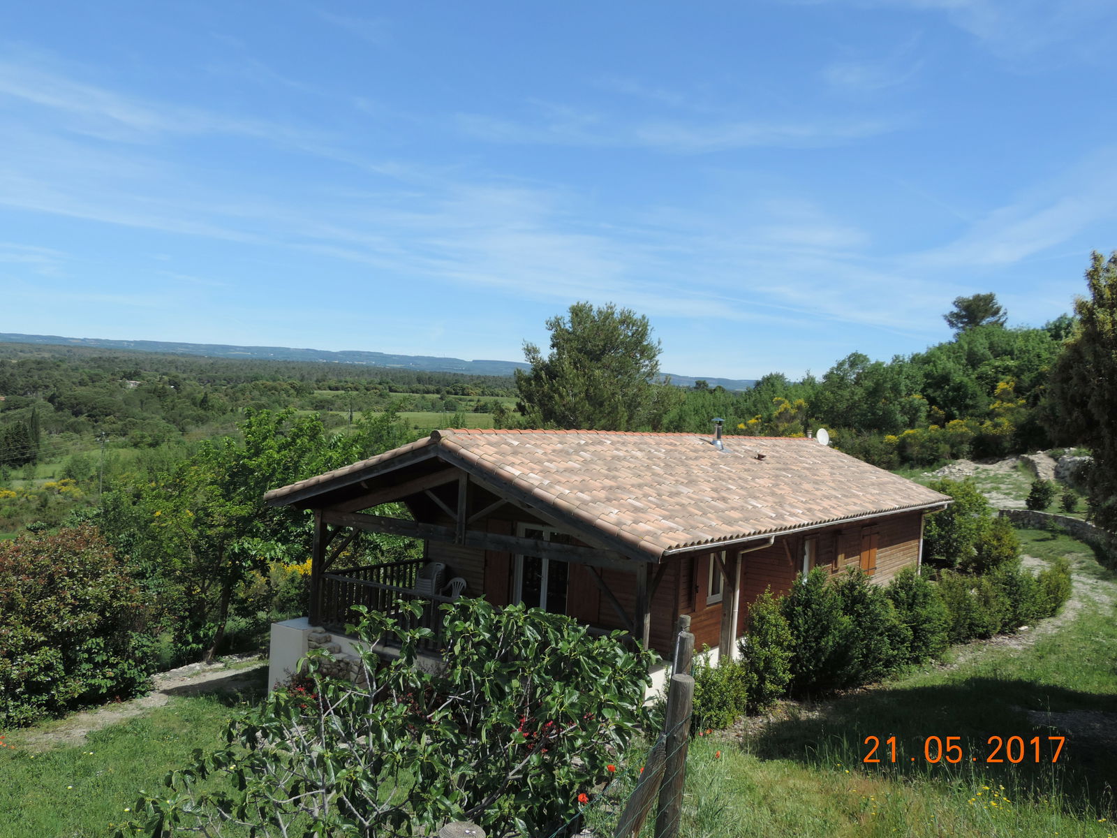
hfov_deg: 60.0
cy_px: 419
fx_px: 968
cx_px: 558
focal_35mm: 30
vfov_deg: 46.8
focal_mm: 5.3
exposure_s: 1/1000
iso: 80
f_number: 3.1
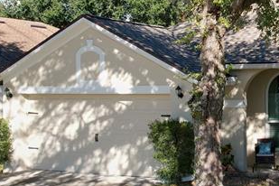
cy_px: 73
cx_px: 268
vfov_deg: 18.6
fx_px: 566
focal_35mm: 73
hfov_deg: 26.5
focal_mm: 8.38
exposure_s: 1/250
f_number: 2.8
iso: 100
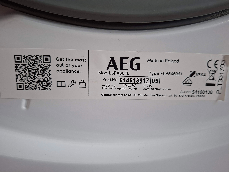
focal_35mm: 23
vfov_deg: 58.9
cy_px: 86
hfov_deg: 73.9
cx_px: 114
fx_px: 152
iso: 320
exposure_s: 1/40
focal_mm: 5.54
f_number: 1.8
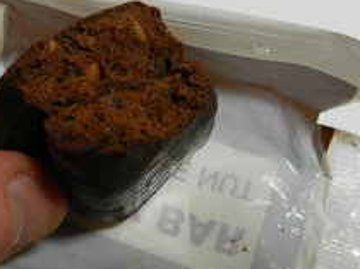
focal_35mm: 61
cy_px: 72
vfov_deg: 23.8
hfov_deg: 31.3
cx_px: 99
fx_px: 634
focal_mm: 5.6
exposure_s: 1/125
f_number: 3.7
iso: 640
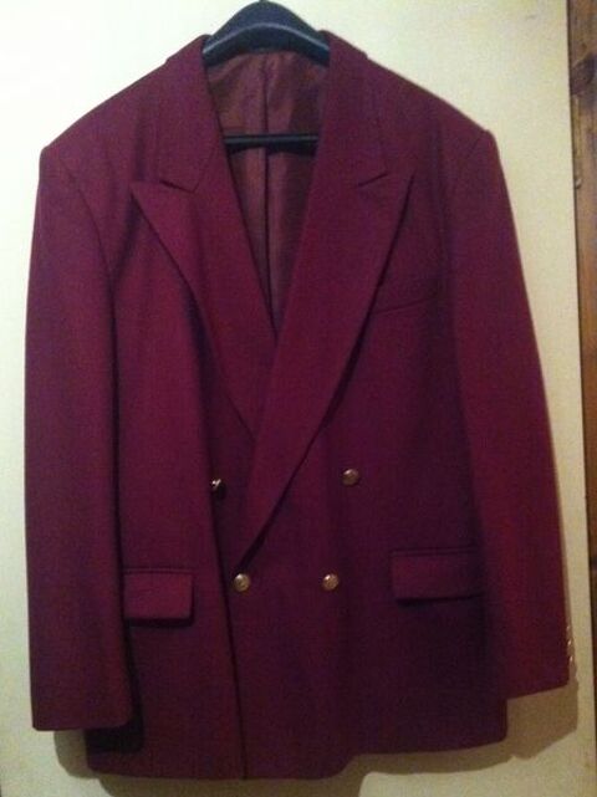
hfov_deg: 40.7
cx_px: 298
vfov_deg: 52.7
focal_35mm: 35
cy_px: 398
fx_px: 806
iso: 1000
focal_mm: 3.85
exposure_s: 1/15
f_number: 2.8
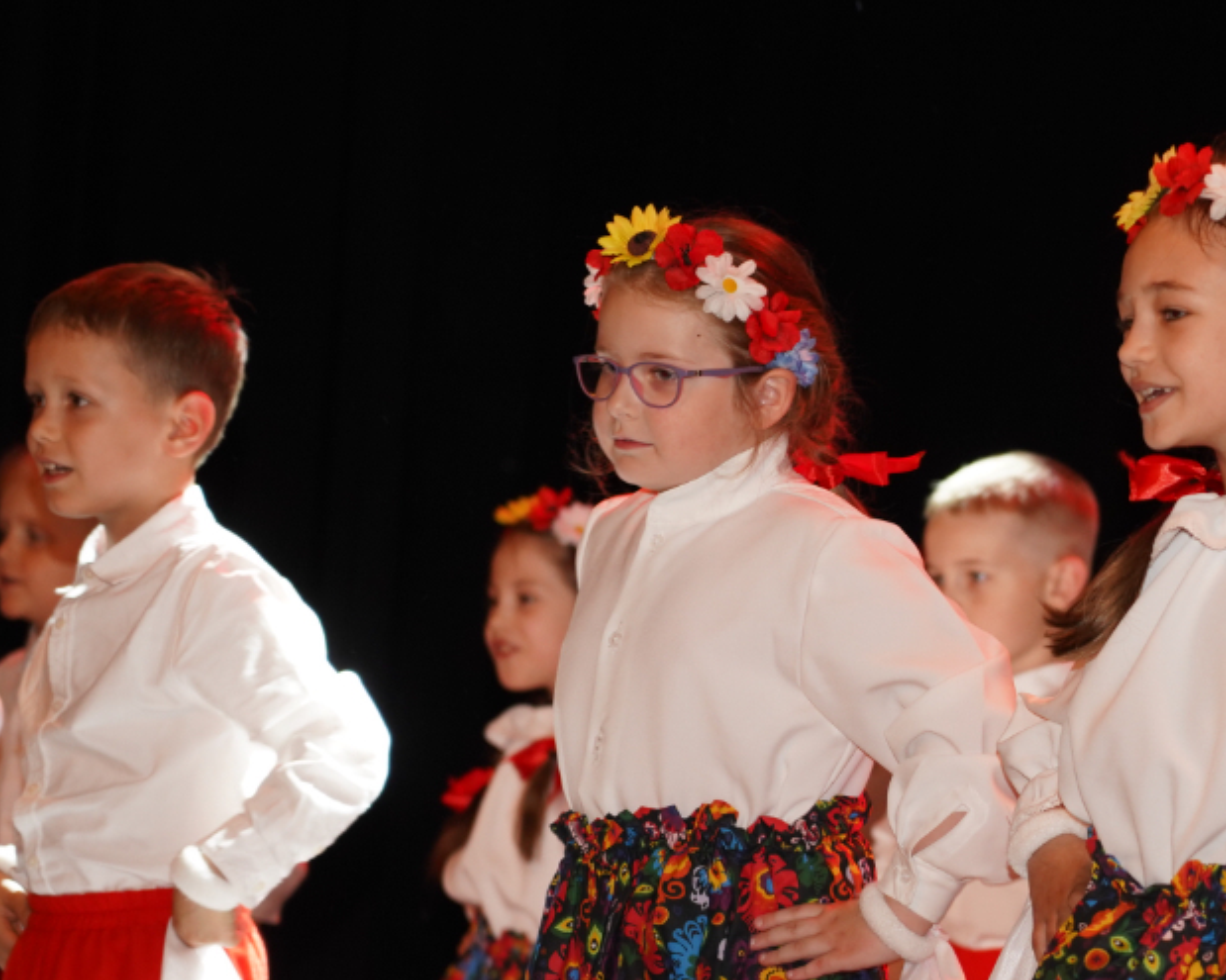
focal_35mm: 207
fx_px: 7510
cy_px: 708
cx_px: 1083
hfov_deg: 9.3
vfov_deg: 7.5
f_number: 4
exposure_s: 1/100
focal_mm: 105
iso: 1000
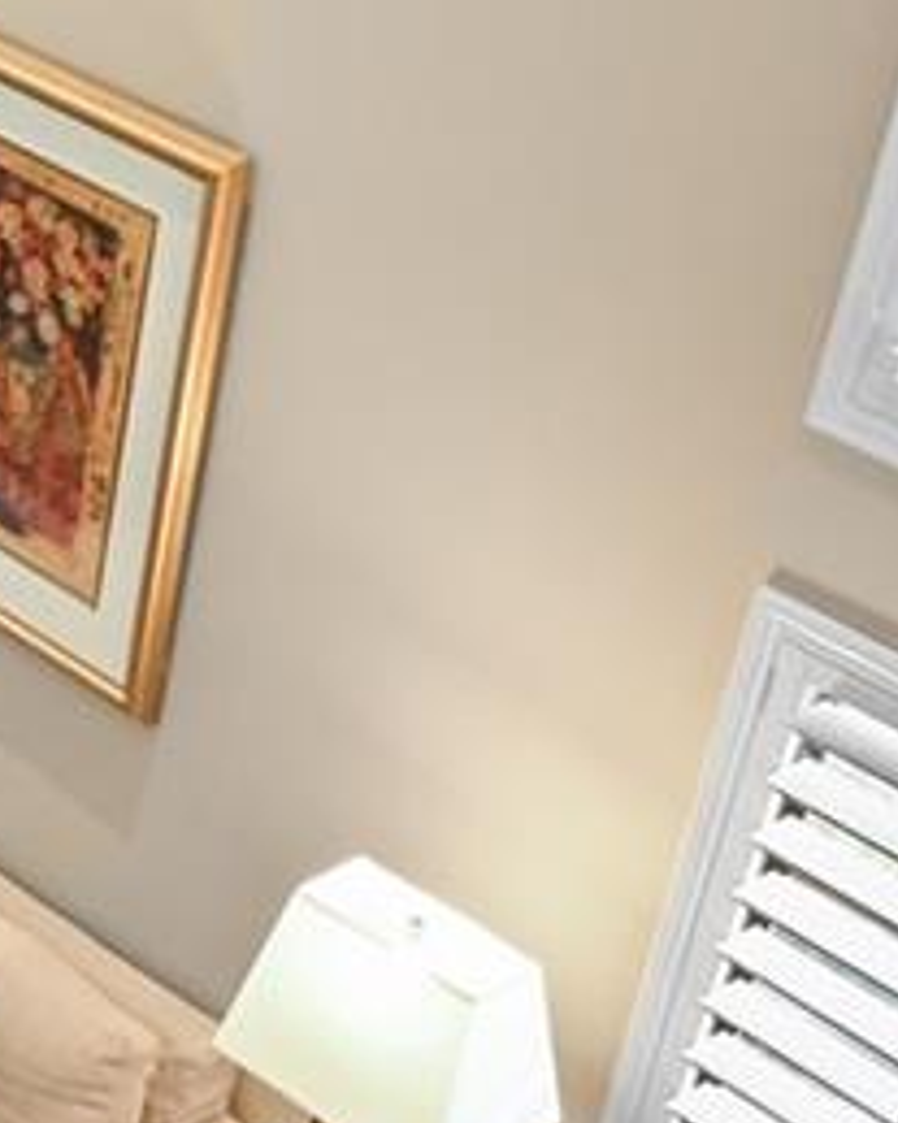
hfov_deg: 13.2
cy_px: 867
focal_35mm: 104
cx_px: -759
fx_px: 3457
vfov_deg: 18.3
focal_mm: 14
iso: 200
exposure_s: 1
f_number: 14
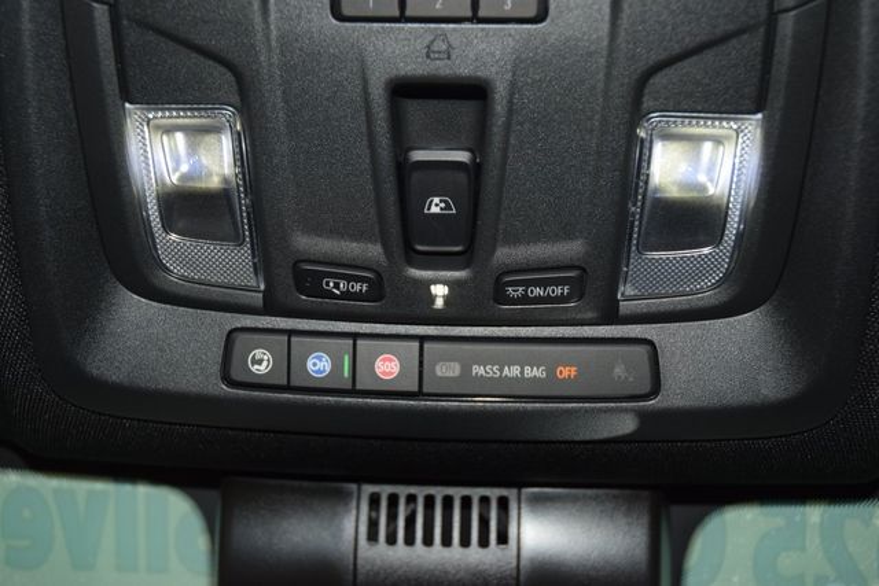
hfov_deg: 42.3
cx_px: 440
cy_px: 293
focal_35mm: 46
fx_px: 1136
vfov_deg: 29.0
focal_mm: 31
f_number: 4
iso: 640
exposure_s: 1/60
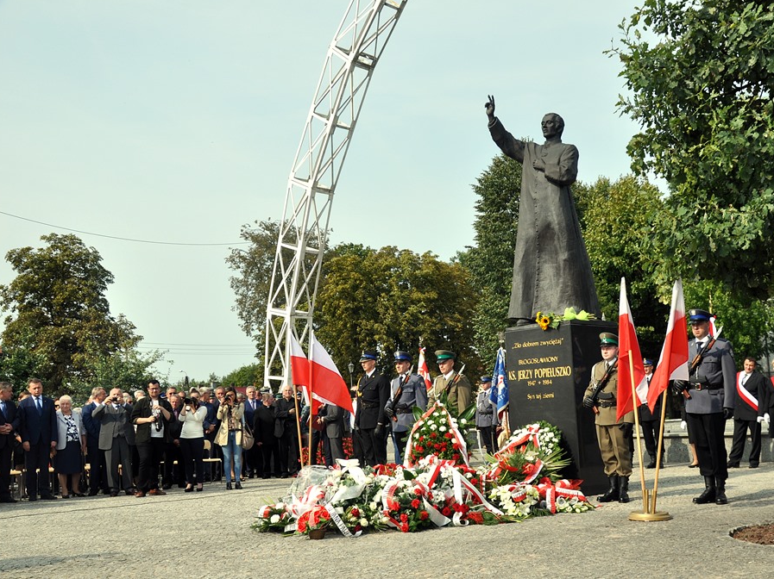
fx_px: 772
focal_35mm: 35
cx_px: 430
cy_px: 290
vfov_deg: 41.2
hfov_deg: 53.1
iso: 200
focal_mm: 21
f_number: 9.5
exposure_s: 1/350
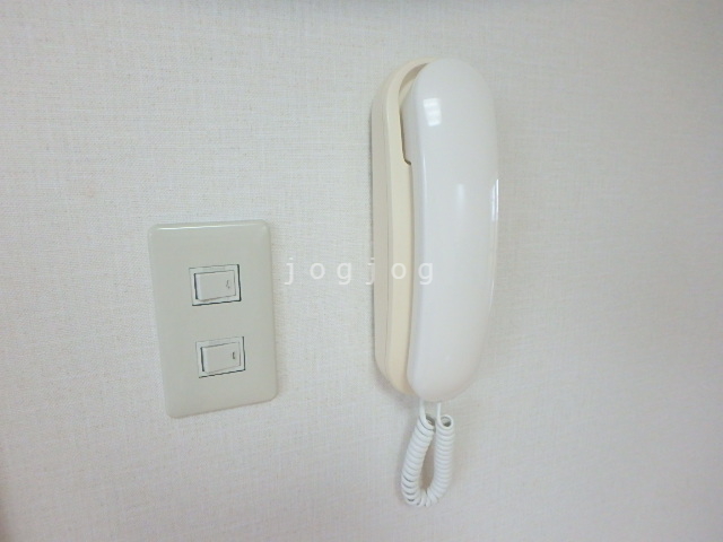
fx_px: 439
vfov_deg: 63.4
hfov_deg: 79.0
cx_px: 362
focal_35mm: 21
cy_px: 271
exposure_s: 1/30
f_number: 3.5
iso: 640
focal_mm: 3.7
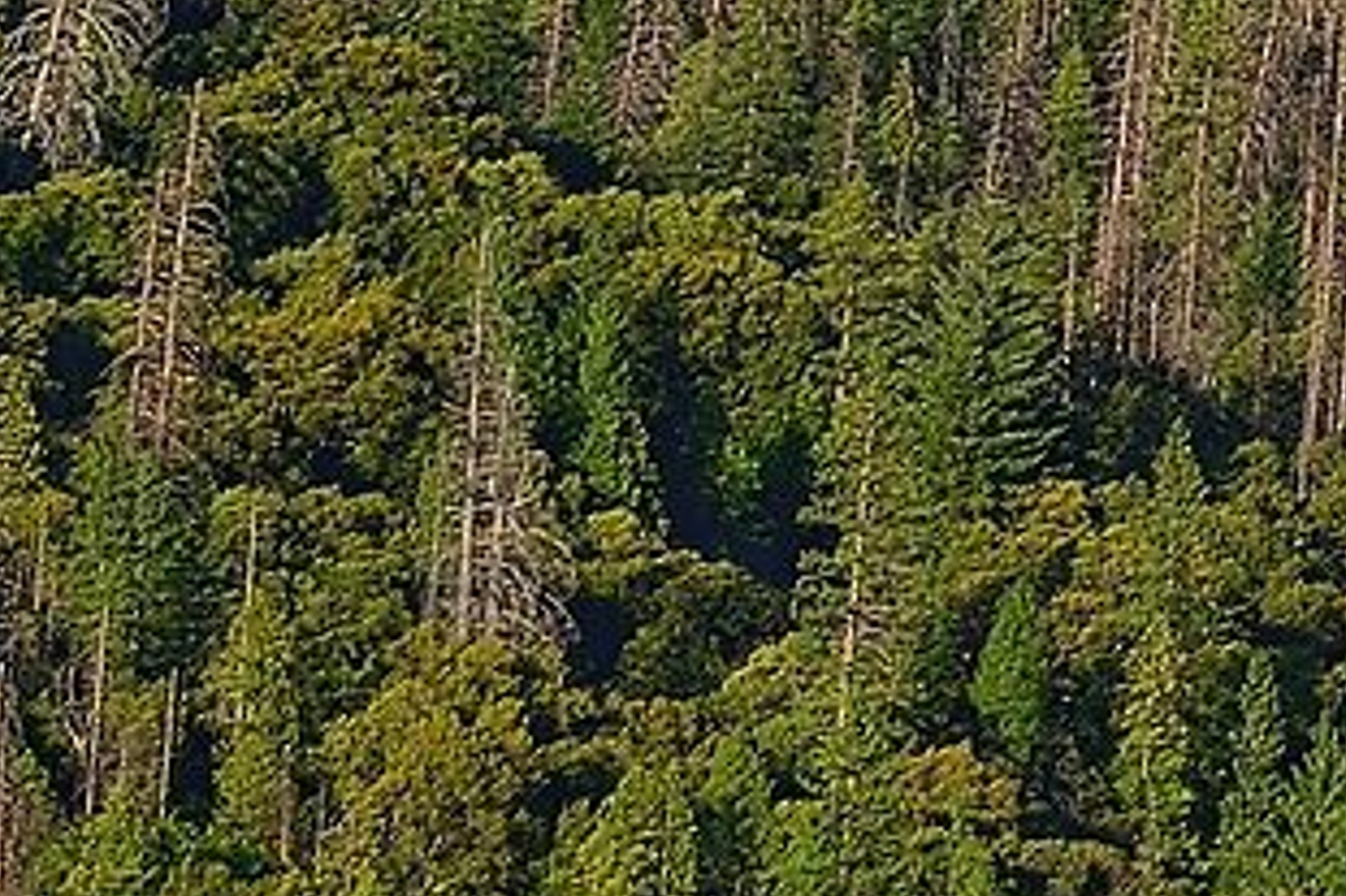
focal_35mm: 324
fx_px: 12107
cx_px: 3553
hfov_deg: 6.0
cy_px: -1190
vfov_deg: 4.2
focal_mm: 28
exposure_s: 1/320
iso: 100
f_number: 9
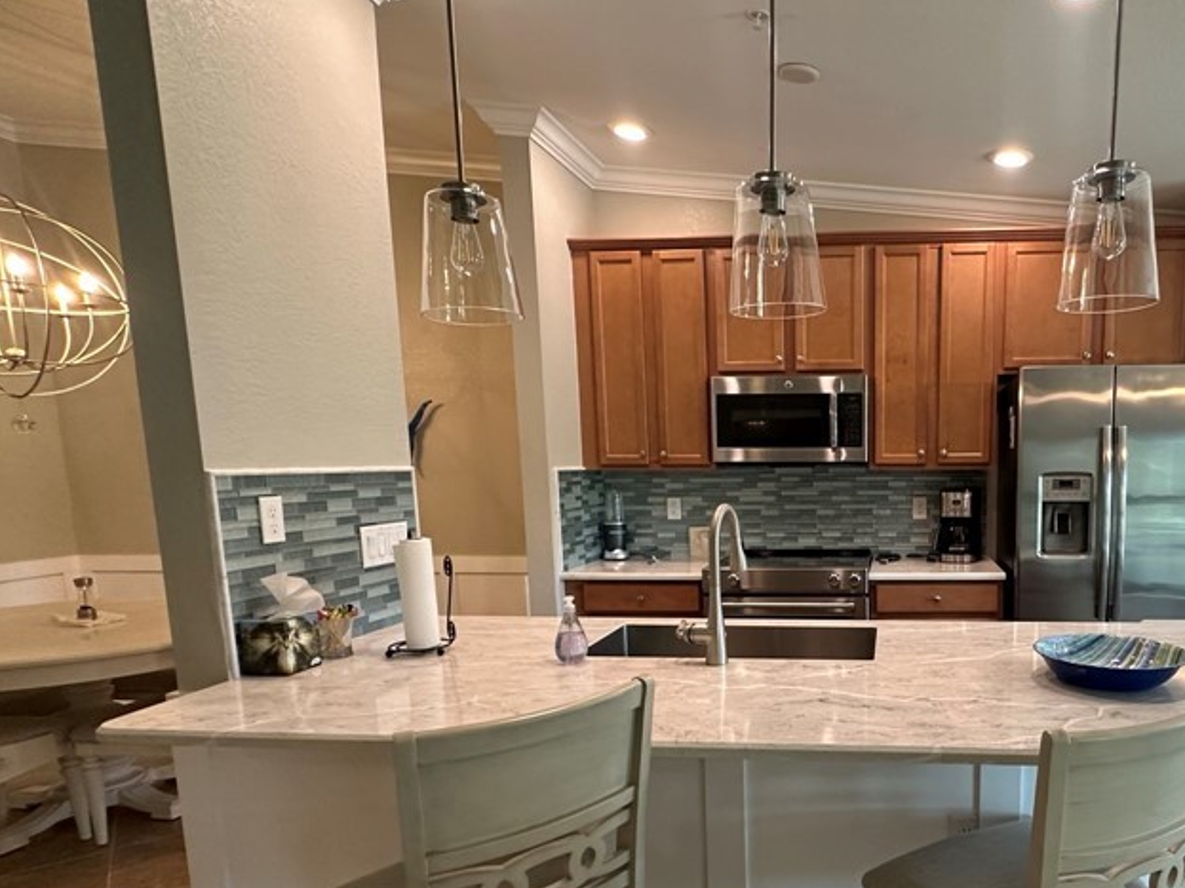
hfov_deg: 70.7
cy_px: 572
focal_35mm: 23
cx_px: 835
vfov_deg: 57.9
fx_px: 787
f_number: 2.2
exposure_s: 1/120
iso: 320
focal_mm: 2.22
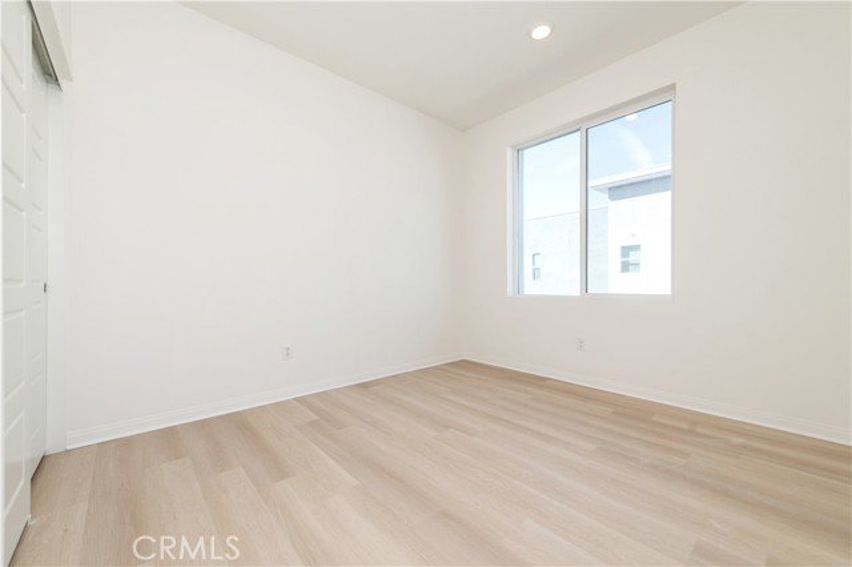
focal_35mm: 14
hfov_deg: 104.3
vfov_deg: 81.1
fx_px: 331
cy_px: 284
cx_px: 426
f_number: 5.6
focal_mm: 14
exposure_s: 1/125
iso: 160
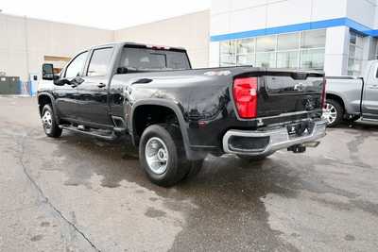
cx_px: 189
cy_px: 126
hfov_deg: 61.9
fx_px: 315
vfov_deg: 43.6
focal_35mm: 30
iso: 800
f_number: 5.6
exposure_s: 1/160
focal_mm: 20
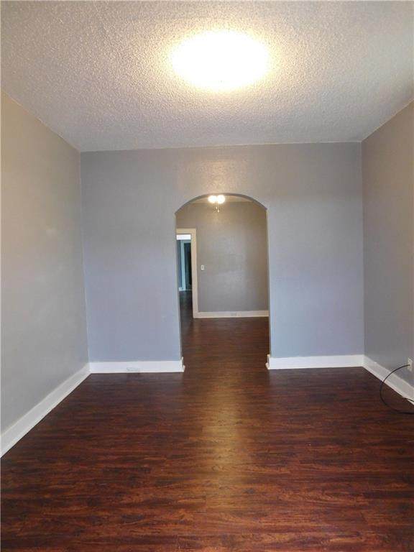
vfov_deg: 73.9
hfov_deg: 58.9
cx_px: 207
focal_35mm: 23
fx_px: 367
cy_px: 276
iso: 400
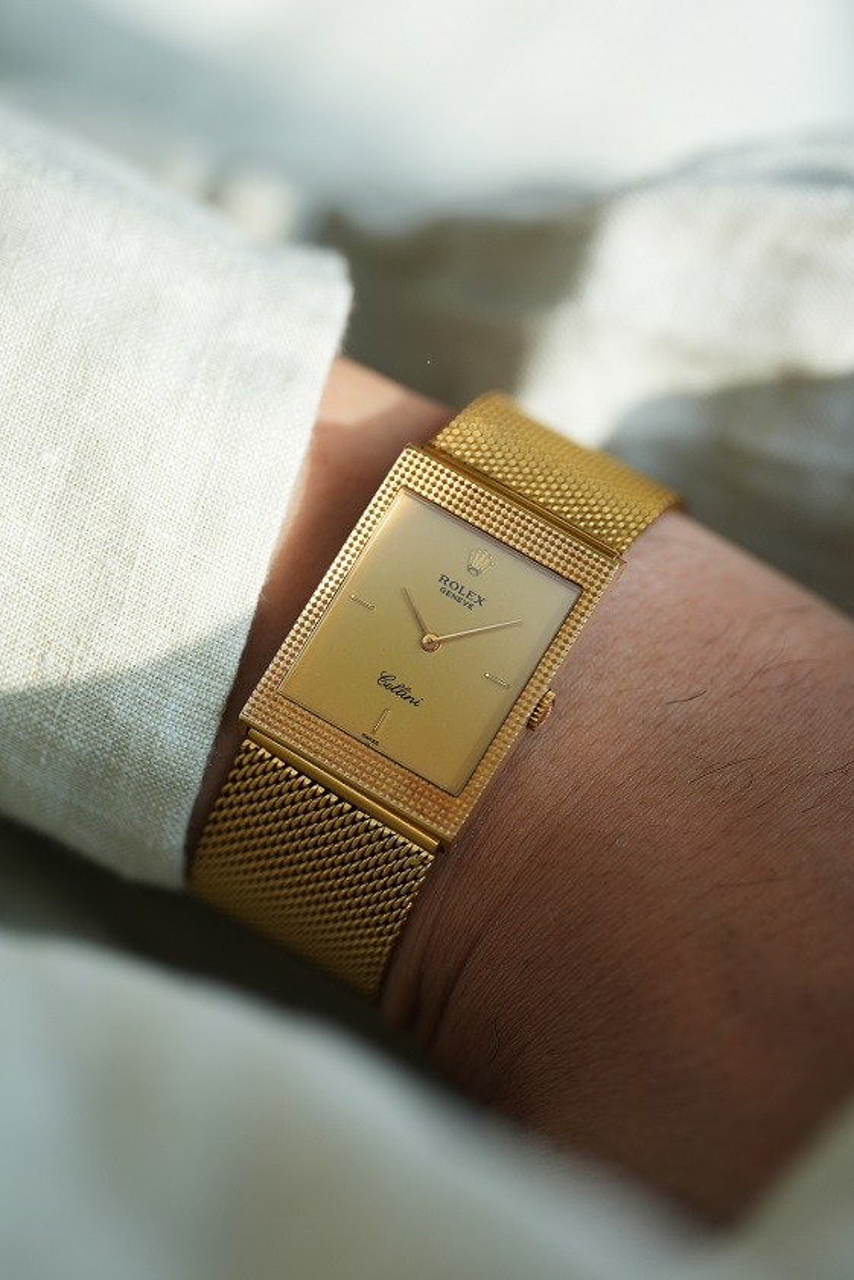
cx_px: 427
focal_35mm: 105
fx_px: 3734
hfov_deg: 13.0
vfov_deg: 19.5
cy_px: 640
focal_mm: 105
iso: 400
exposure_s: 1/250
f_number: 2.8
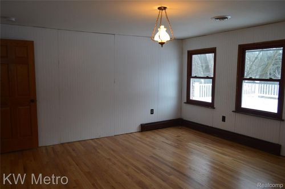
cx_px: 142
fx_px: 213
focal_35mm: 27
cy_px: 94
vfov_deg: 47.8
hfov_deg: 67.4
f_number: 5
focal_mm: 18
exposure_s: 1/60
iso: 800
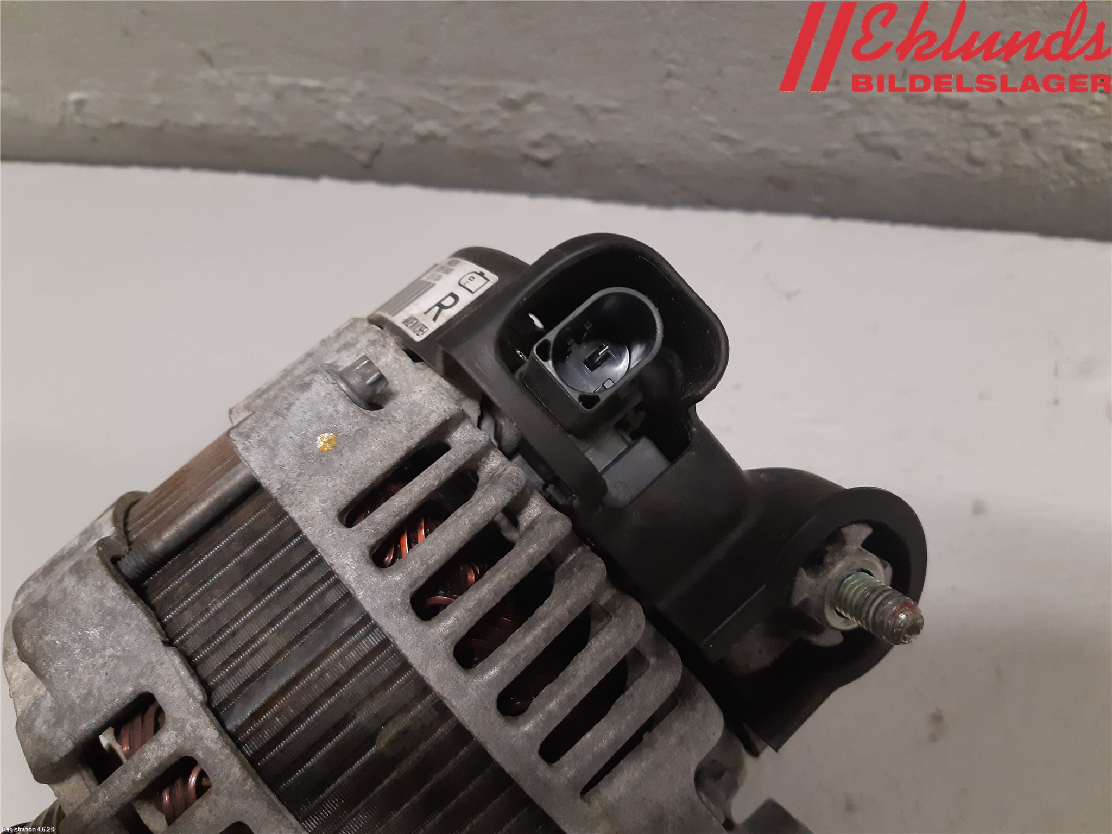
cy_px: 417
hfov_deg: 67.3
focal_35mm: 26
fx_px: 835
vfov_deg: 53.1
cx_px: 556
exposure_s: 1/50
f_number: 1.7
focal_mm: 3.93
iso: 200
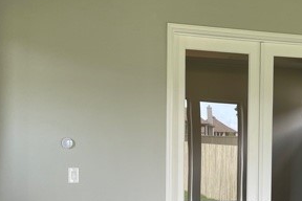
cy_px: 171
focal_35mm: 60
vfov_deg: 22.2
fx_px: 503
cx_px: 258
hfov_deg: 32.1
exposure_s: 1/121
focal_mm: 4.2
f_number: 1.6
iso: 32
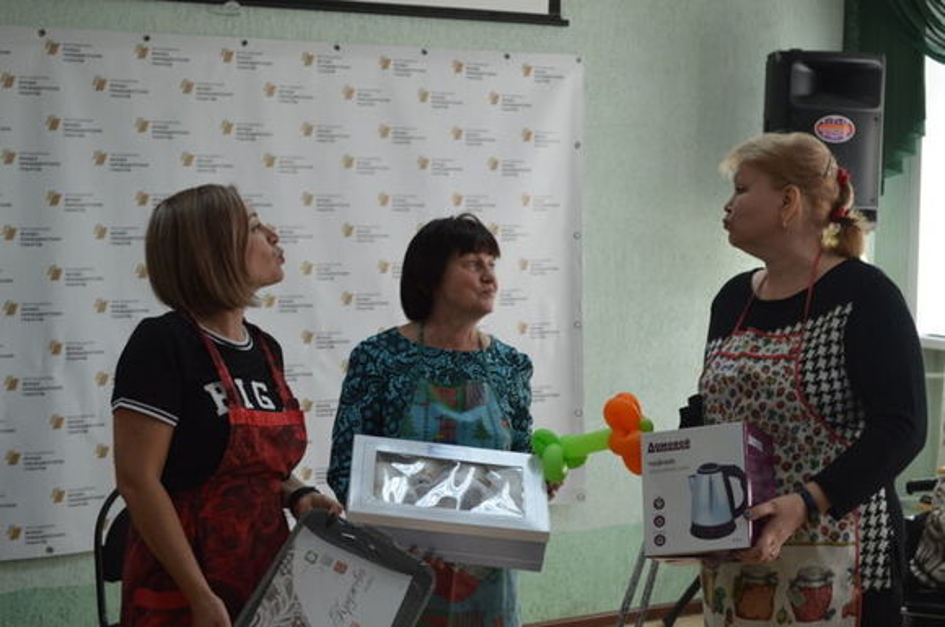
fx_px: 1651
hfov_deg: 31.9
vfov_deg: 21.5
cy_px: 314
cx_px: 472
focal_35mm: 63
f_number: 5.3
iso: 400
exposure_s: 1/60
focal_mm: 42
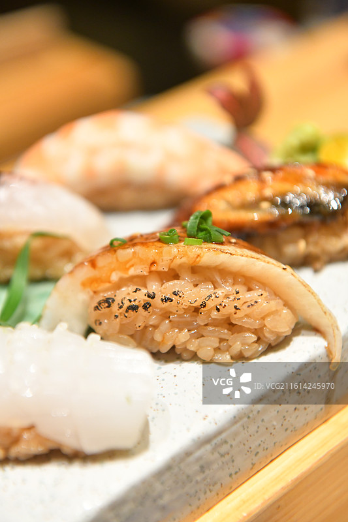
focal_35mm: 70
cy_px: 261
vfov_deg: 28.8
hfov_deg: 19.4
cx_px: 174
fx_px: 1015
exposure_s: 1/250
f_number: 4.5
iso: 4000
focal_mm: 70
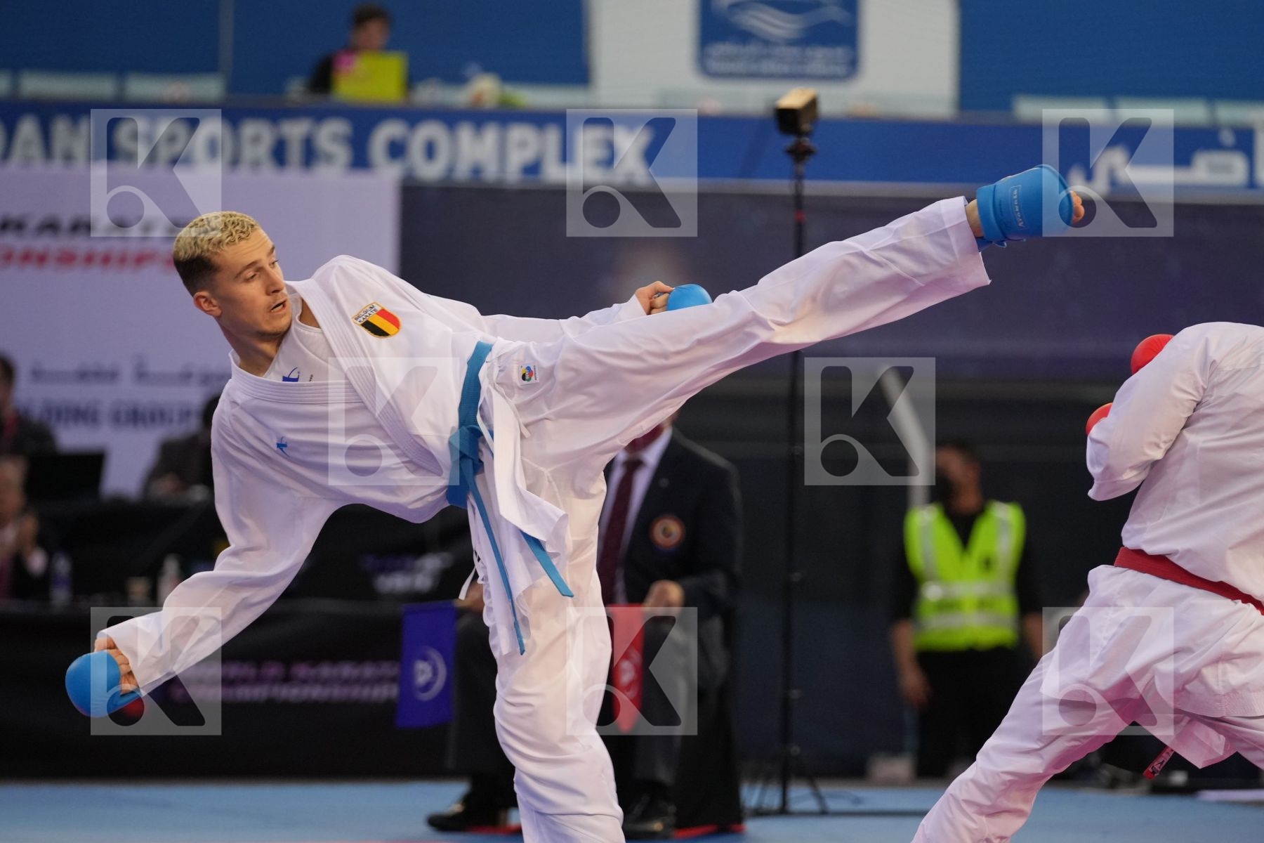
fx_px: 8988
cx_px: 632
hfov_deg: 8.0
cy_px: 422
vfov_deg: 5.4
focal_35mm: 256
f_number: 2.8
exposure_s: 1/1000
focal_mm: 171
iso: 1600
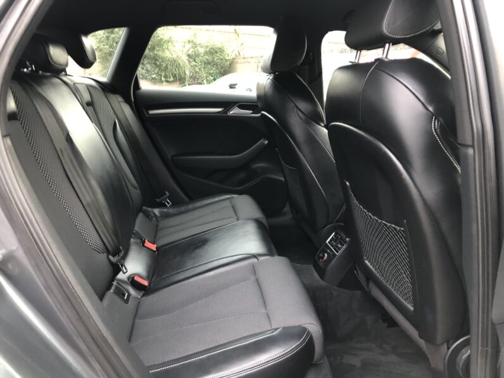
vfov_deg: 49.7
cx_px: 252
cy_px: 189
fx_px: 408
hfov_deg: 63.4
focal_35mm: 28
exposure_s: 1/17
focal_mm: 4
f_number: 1.8
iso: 64
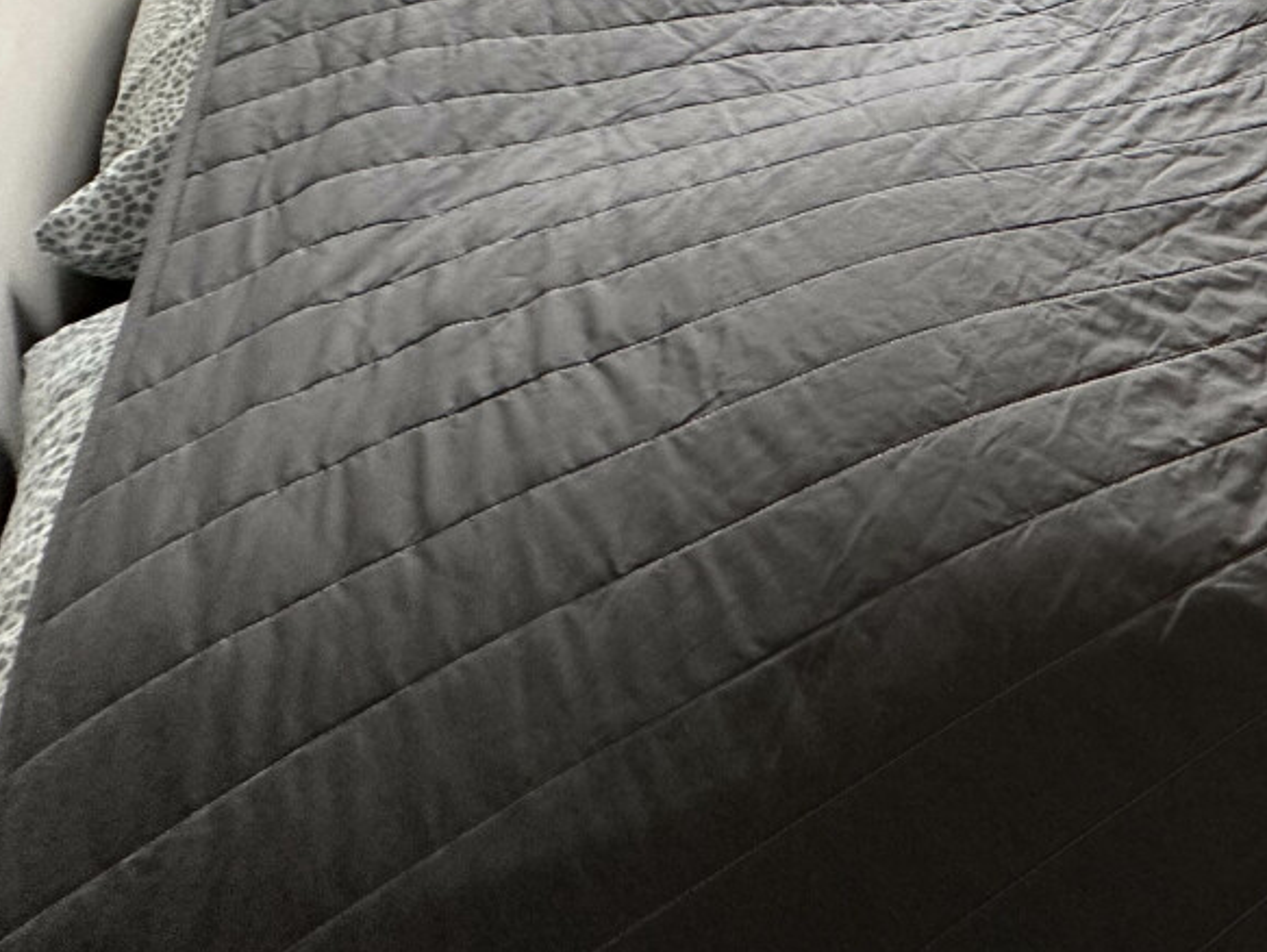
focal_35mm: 36
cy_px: -114
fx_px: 1318
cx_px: 1563
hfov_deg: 37.2
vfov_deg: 34.0
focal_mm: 2.22
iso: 200
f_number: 2.2
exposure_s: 1/99
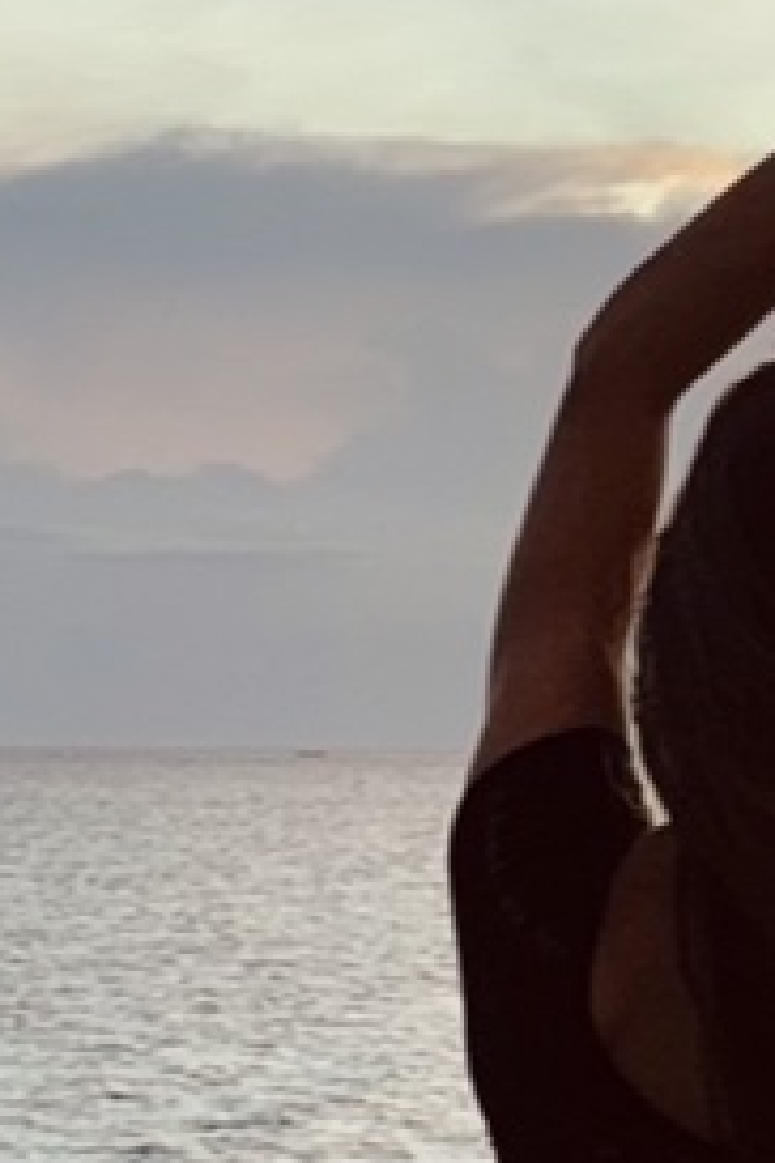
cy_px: 707
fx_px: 4714
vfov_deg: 14.0
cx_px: 828
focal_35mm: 146
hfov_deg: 9.3
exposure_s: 1/370
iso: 125
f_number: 1.78
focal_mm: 6.76
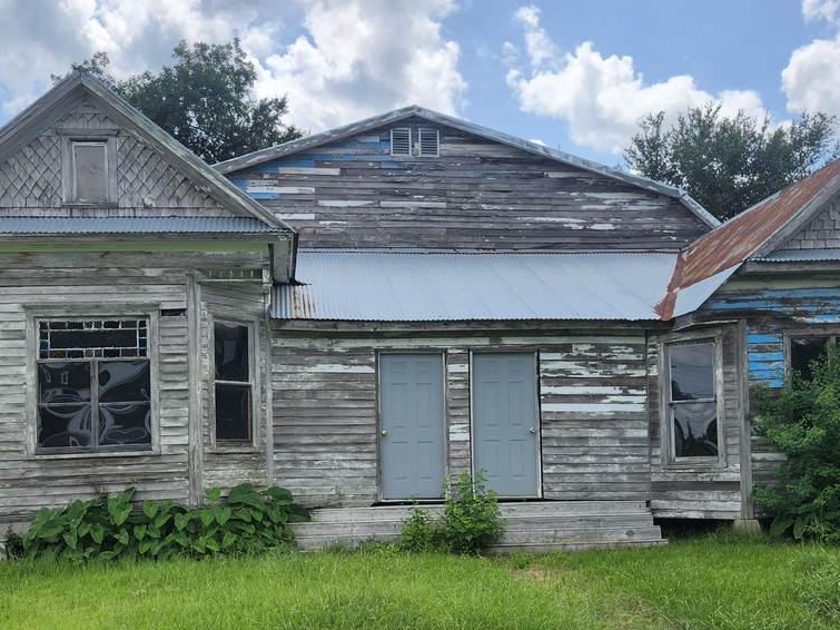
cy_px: 410
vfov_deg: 36.5
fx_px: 946
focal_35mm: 39
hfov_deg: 47.8
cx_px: 393
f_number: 1.8
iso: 25
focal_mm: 5.54
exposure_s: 1/1695
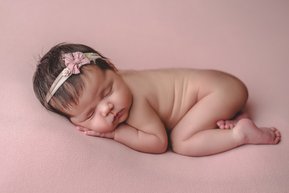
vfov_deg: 27.0
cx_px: 144
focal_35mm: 50
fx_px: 402
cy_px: 96
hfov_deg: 39.6
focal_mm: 50
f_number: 2.8
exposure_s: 1/160
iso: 100
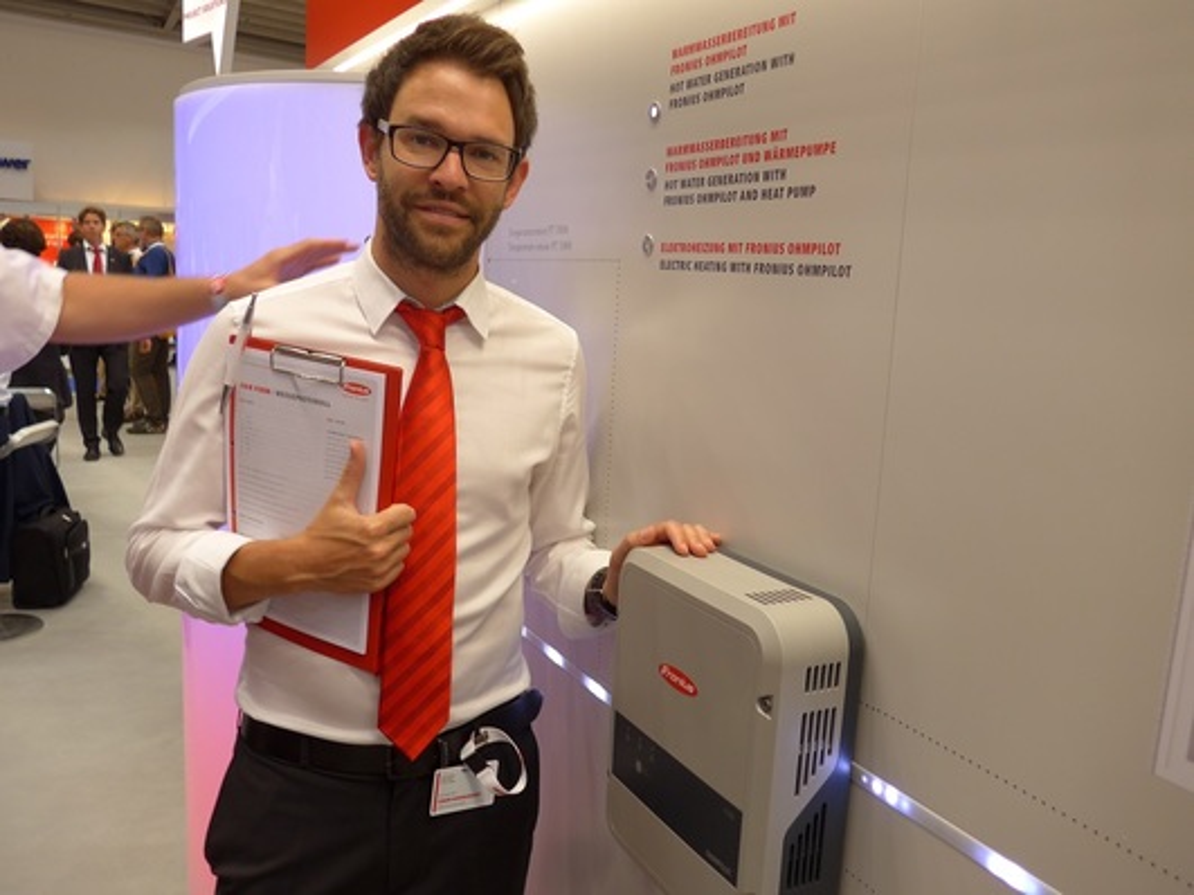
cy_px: 448
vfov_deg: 48.2
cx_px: 597
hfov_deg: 61.7
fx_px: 1000
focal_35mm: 29
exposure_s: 1/80
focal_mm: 6
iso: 80
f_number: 2
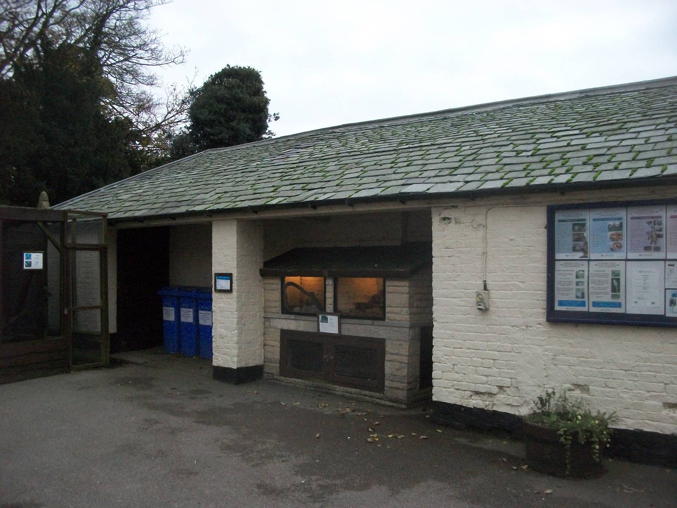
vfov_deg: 44.2
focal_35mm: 32
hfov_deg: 56.8
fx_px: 626
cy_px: 254
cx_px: 338
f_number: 2.9
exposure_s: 1/500
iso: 438
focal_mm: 5.7
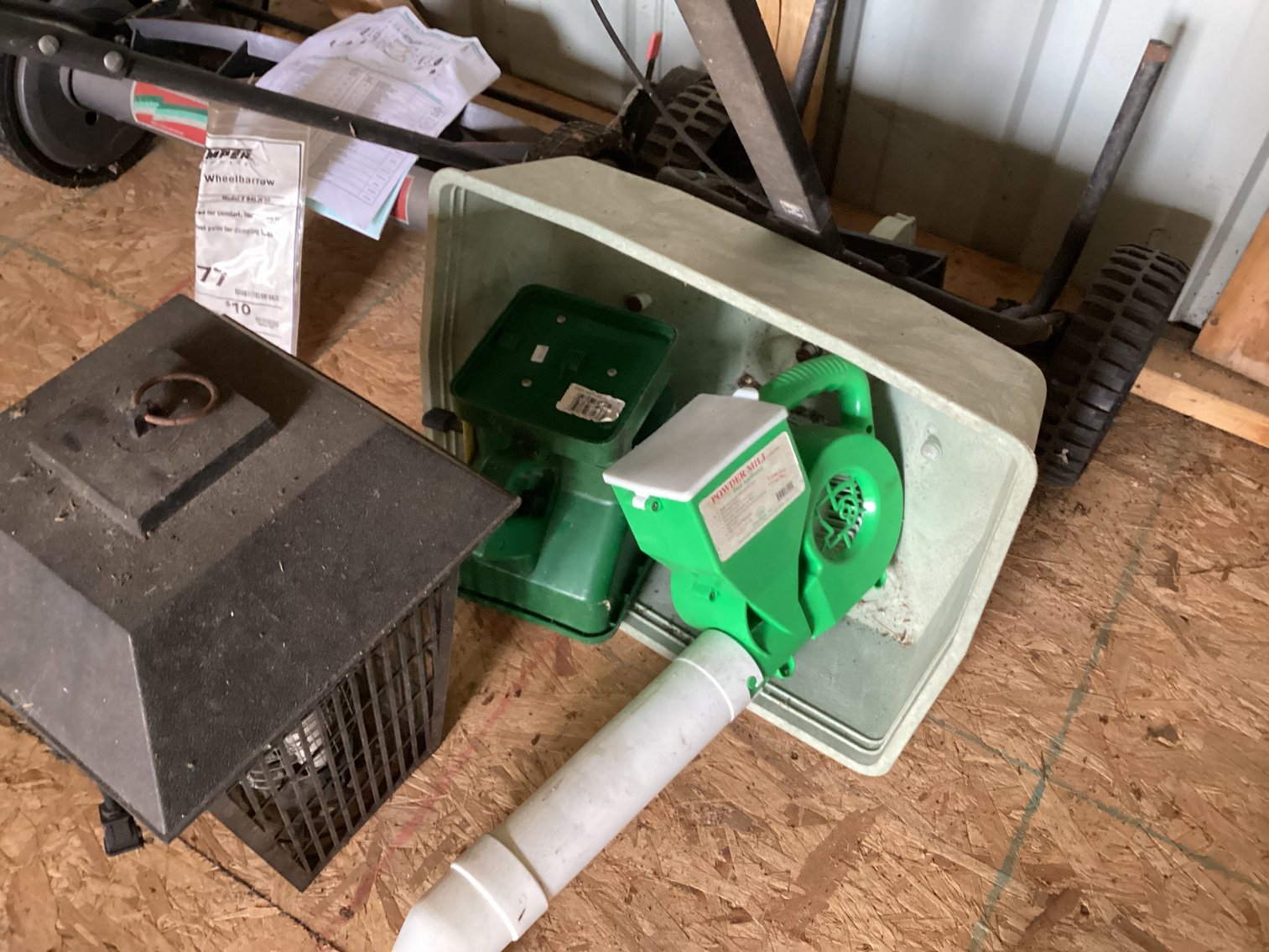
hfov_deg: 58.3
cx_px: 634
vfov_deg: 45.4
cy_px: 476
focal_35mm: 31
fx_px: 1137
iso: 400
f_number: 2.4
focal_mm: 3.3
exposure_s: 1/40
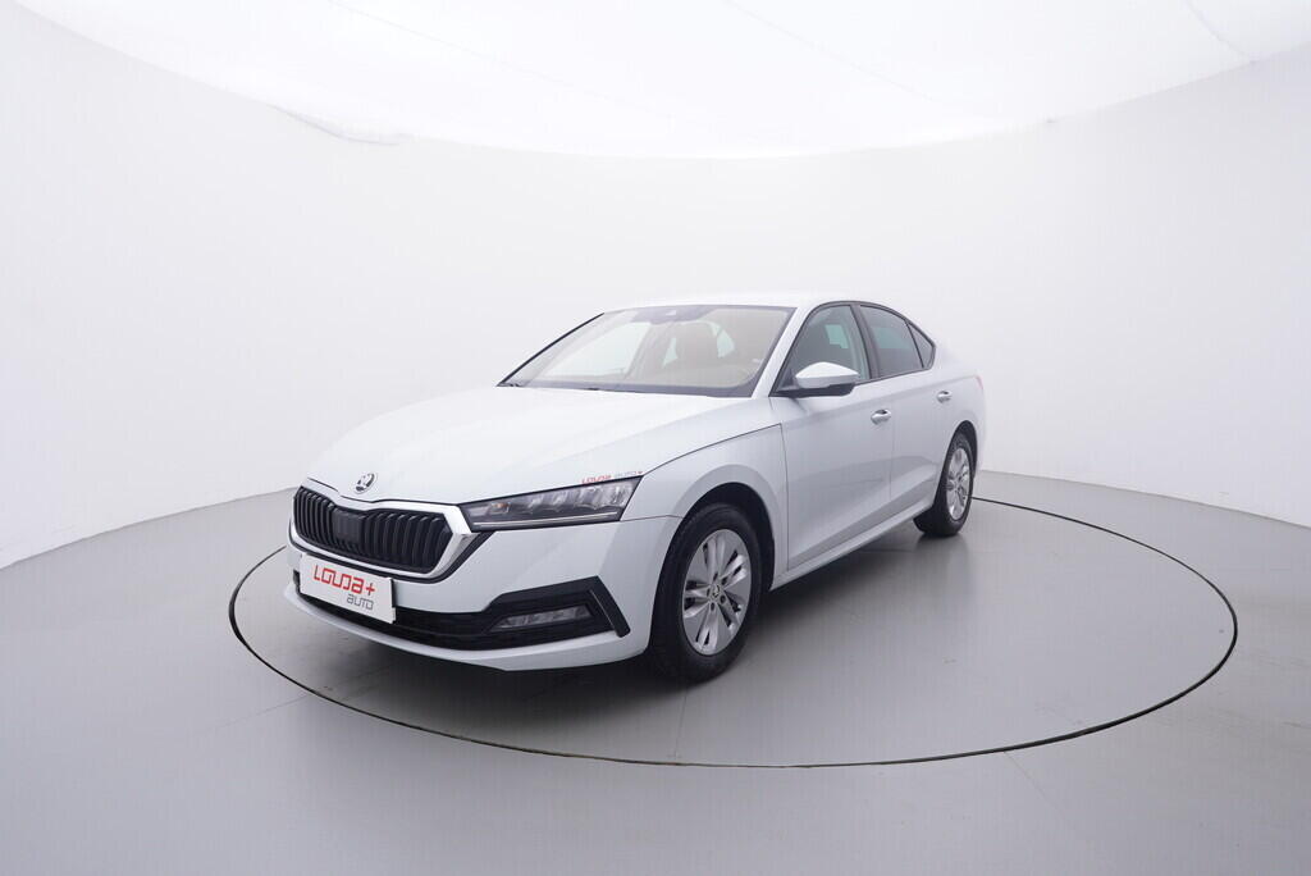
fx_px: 820
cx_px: 656
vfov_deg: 56.2
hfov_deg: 77.3
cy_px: 438
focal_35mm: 22
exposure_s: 1/80
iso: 200
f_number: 5
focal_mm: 15
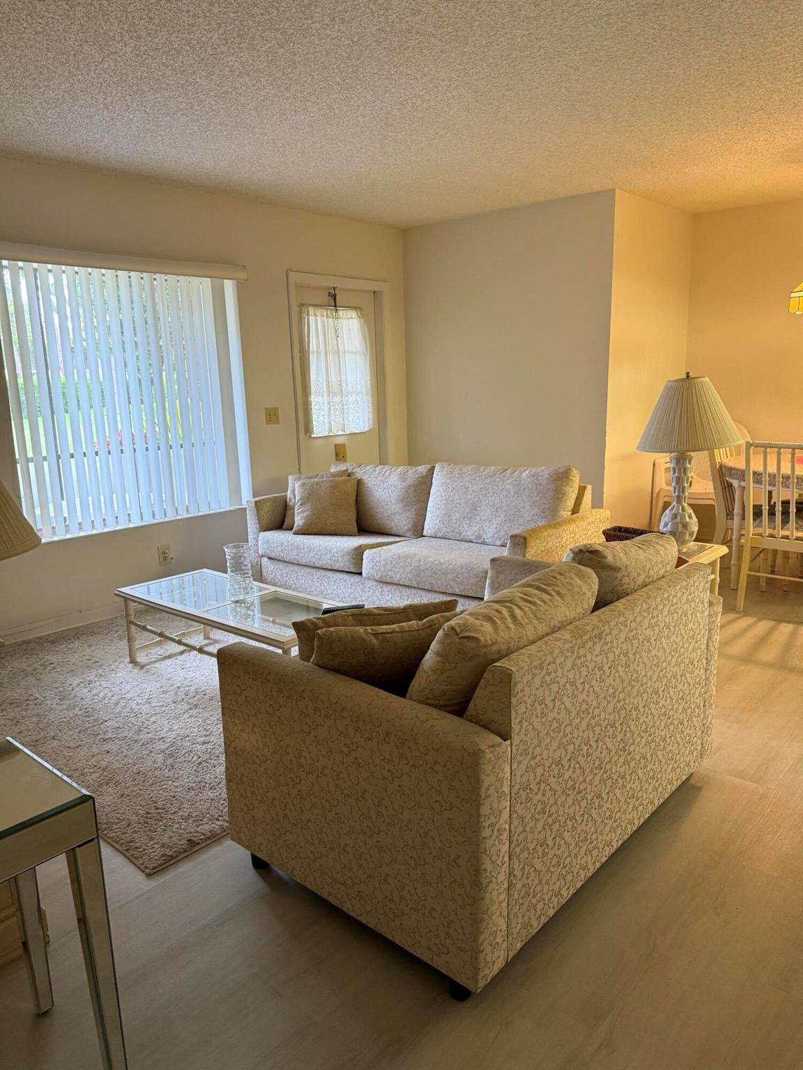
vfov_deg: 71.6
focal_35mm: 24
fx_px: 742
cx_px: 402
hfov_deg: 56.8
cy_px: 535
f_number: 1.78
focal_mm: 6.76
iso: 200
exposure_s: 1/60
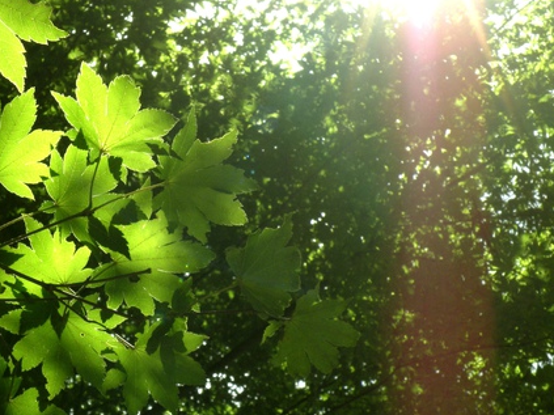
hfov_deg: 20.6
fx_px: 1520
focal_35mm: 95
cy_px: 217
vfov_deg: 15.6
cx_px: 213
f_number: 7.1
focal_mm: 11.9
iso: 100
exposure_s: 1/274
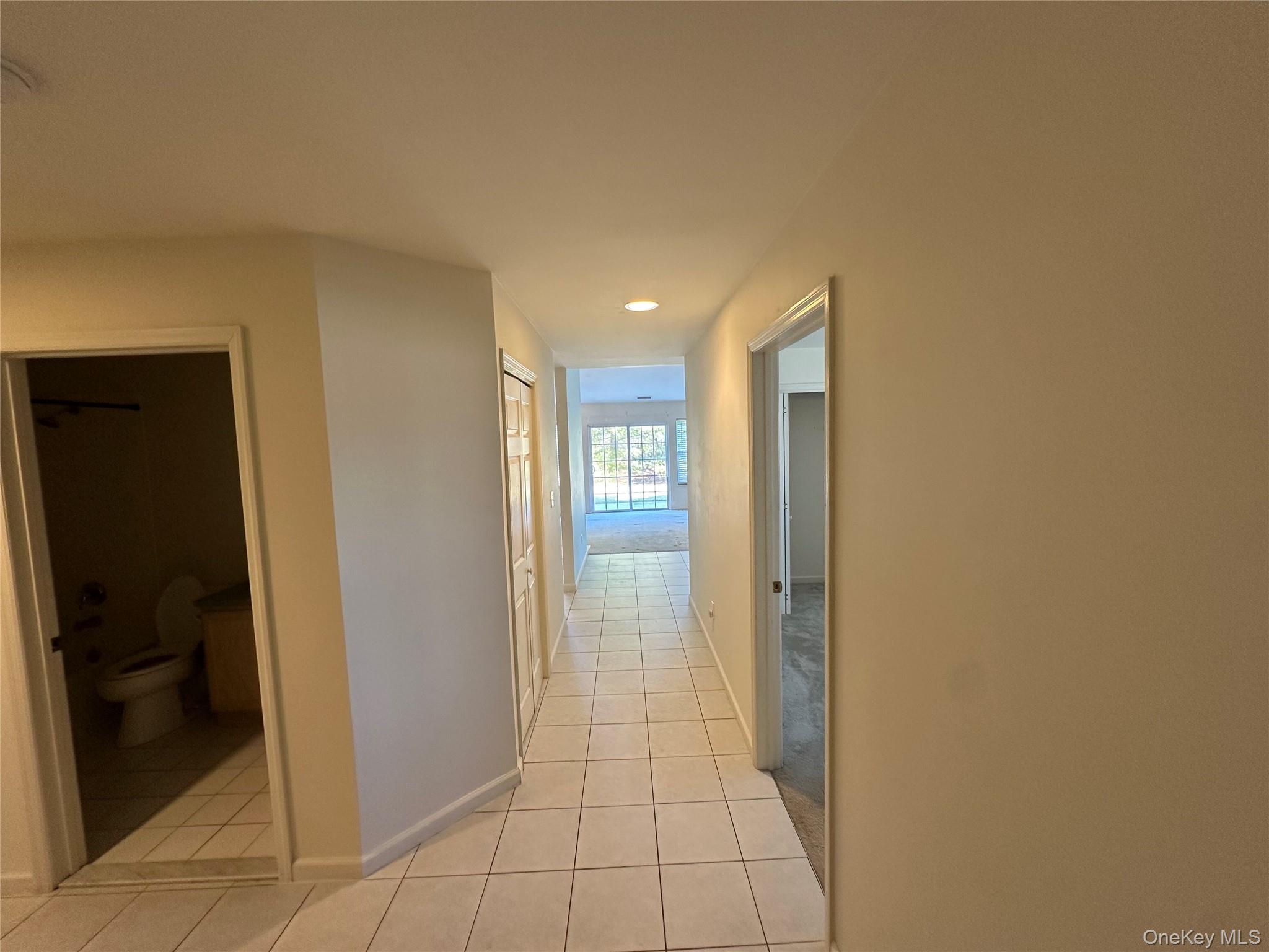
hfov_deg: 102.1
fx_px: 513
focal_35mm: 14
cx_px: 634
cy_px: 476
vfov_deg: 85.7
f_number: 2.2
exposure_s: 1/60
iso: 160
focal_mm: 2.22
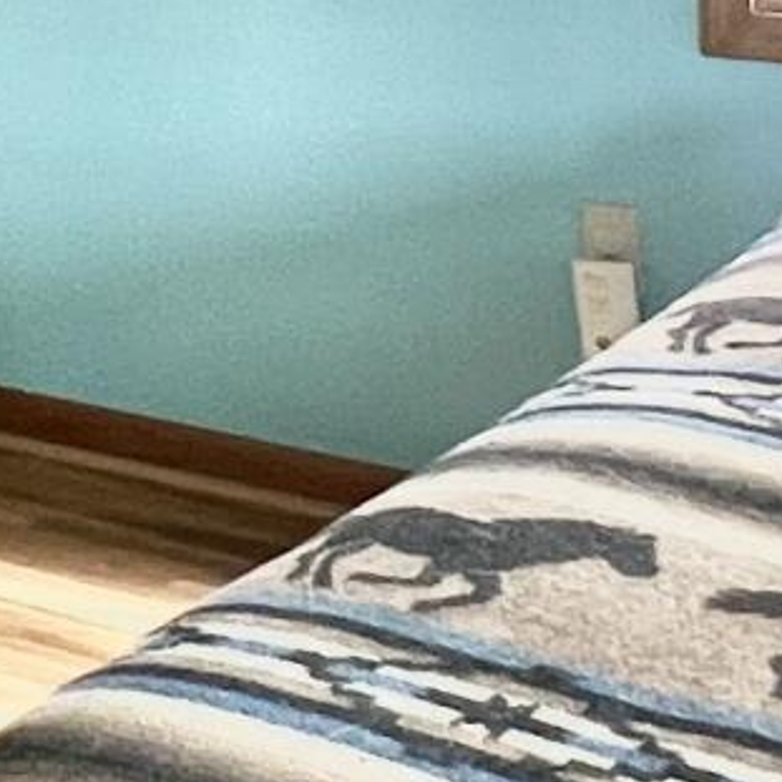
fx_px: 2837
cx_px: -626
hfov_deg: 14.0
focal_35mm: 111
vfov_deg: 14.6
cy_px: -390
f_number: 1.8
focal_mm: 1.57
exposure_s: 1/67
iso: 250
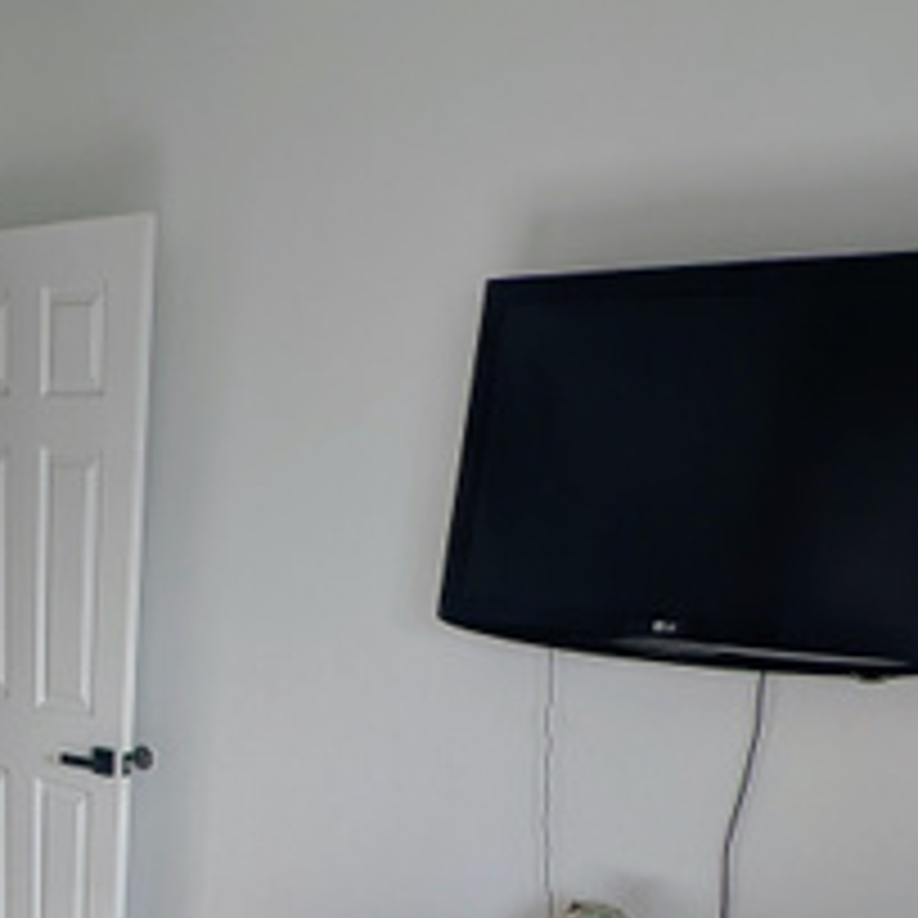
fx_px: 1200
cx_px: 81
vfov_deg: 32.4
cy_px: 1170
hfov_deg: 38.8
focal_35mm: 40
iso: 39
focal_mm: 2.23
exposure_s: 1/243
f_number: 1.95
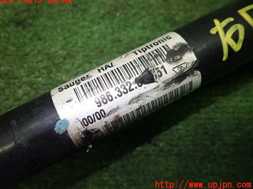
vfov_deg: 45.4
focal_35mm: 31
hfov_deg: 58.4
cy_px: 93
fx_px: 226
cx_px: 123
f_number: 2.3
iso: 400
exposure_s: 1/125
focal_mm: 5.5
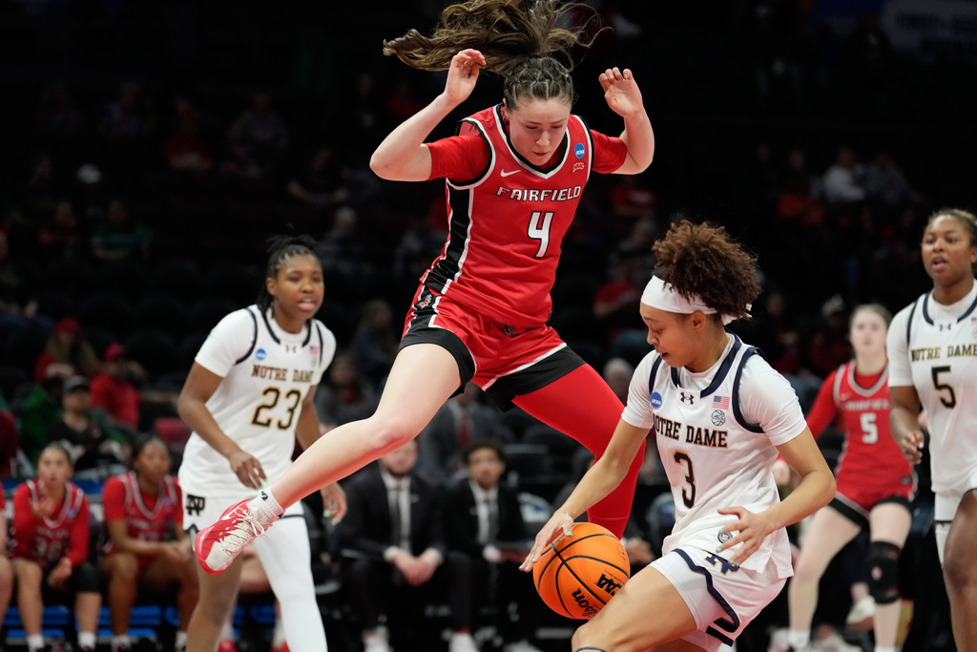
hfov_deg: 16.7
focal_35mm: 123
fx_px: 3338
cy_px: 326
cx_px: 488
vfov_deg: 11.1
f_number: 2.8
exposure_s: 1/2000
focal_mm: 123
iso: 5000
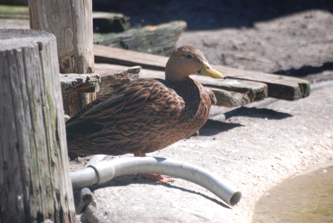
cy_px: 112
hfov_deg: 4.6
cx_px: 166
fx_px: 4167
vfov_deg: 3.1
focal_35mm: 450
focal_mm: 300
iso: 400
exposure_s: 1/500
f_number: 5.6
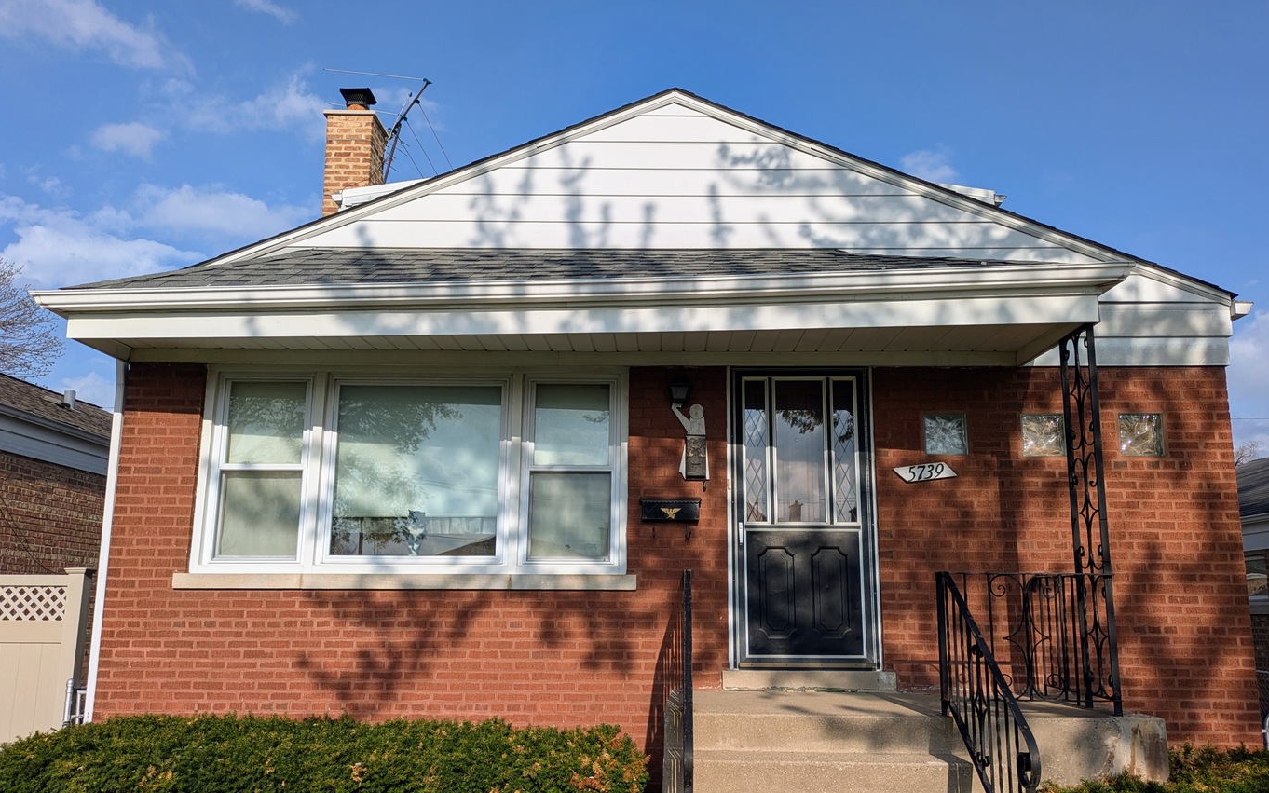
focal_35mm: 28
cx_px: 661
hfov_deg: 66.4
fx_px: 968
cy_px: 415
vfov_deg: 44.5
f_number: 1.89
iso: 53
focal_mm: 5.43
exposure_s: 1/3559
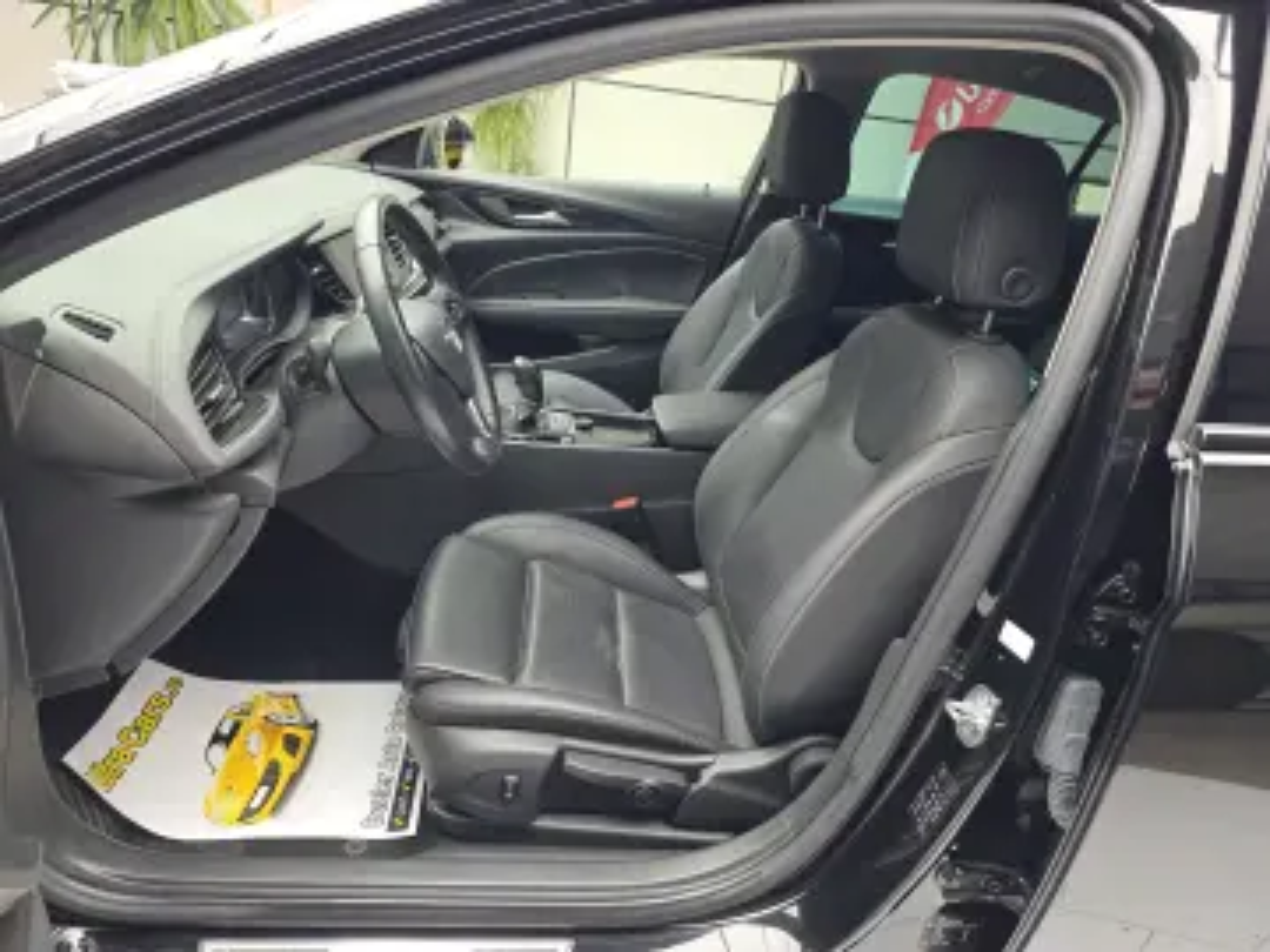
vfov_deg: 58.9
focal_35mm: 23
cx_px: 635
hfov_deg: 73.9
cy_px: 476
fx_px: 844
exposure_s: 1/100
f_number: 1.7
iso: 160
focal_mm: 6.25
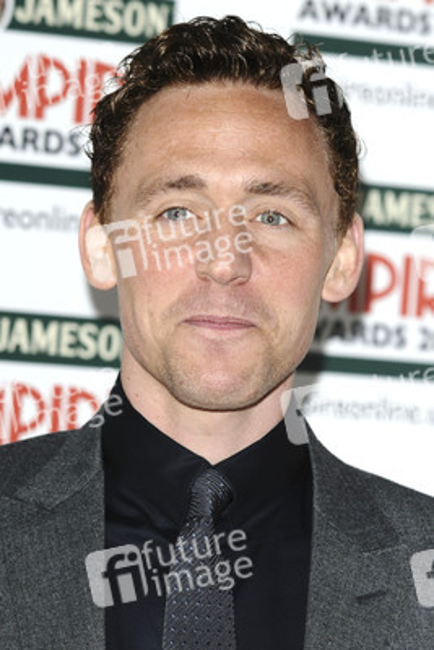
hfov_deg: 7.0
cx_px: 217
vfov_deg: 10.5
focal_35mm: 195
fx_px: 3523
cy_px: 325
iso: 200
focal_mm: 130
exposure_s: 1/200
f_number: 4.5
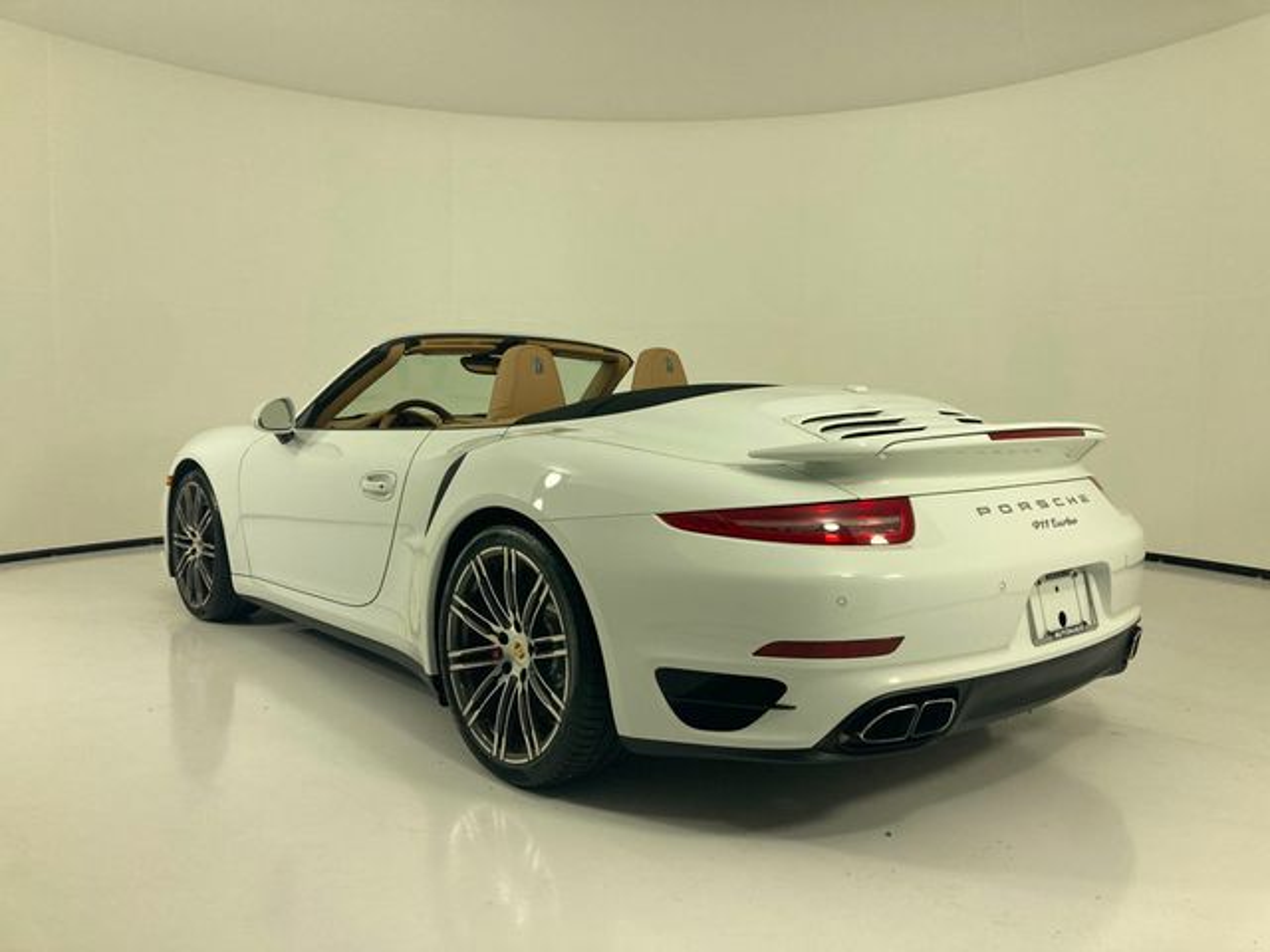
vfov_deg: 49.7
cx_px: 635
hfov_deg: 63.4
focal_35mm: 28
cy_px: 476
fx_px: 1027
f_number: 1.8
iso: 20
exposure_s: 1/475
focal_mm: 3.99
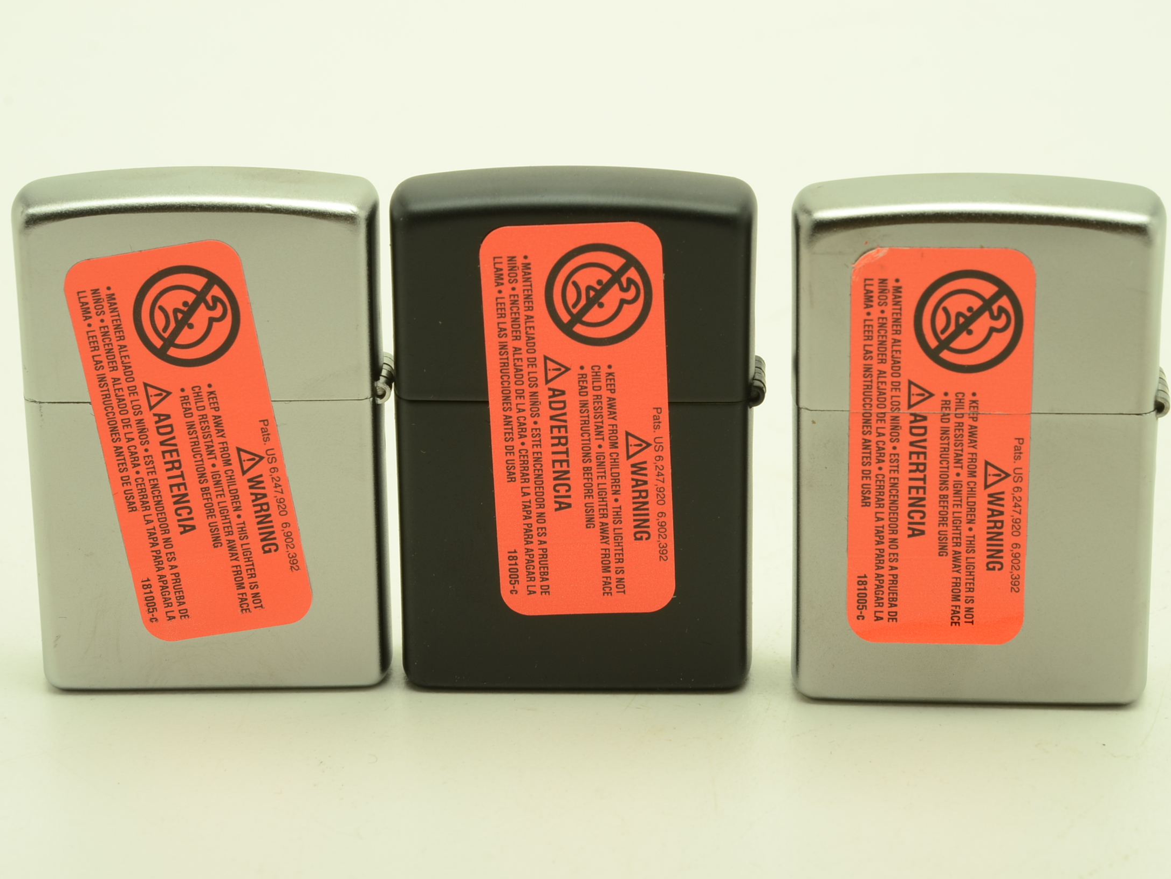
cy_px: 439
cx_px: 552
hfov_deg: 20.0
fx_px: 3316
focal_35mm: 98
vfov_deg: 15.1
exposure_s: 1/100
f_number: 14
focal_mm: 60
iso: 200
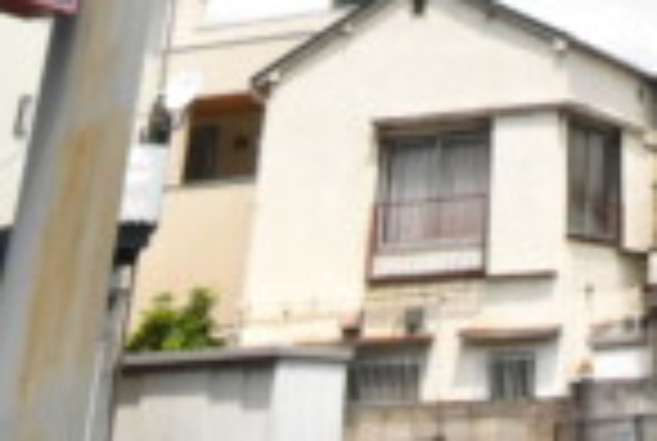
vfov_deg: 15.5
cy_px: -421
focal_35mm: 72
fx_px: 1320
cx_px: 702
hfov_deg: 26.1
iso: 6400
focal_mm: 11
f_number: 20
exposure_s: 1/1600
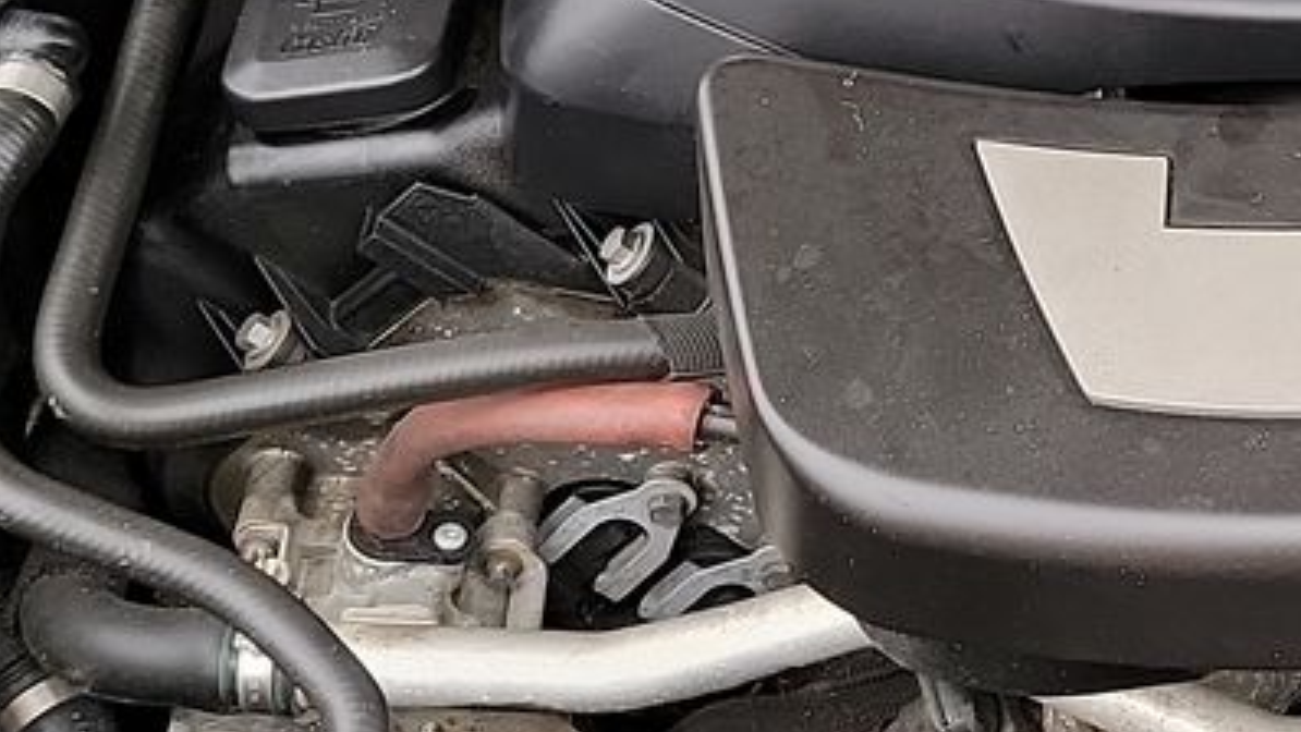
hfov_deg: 19.7
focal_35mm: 105
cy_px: -16
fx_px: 3623
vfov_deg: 11.4
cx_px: 1353
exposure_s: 1/59
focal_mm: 6.7
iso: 63
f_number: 1.8
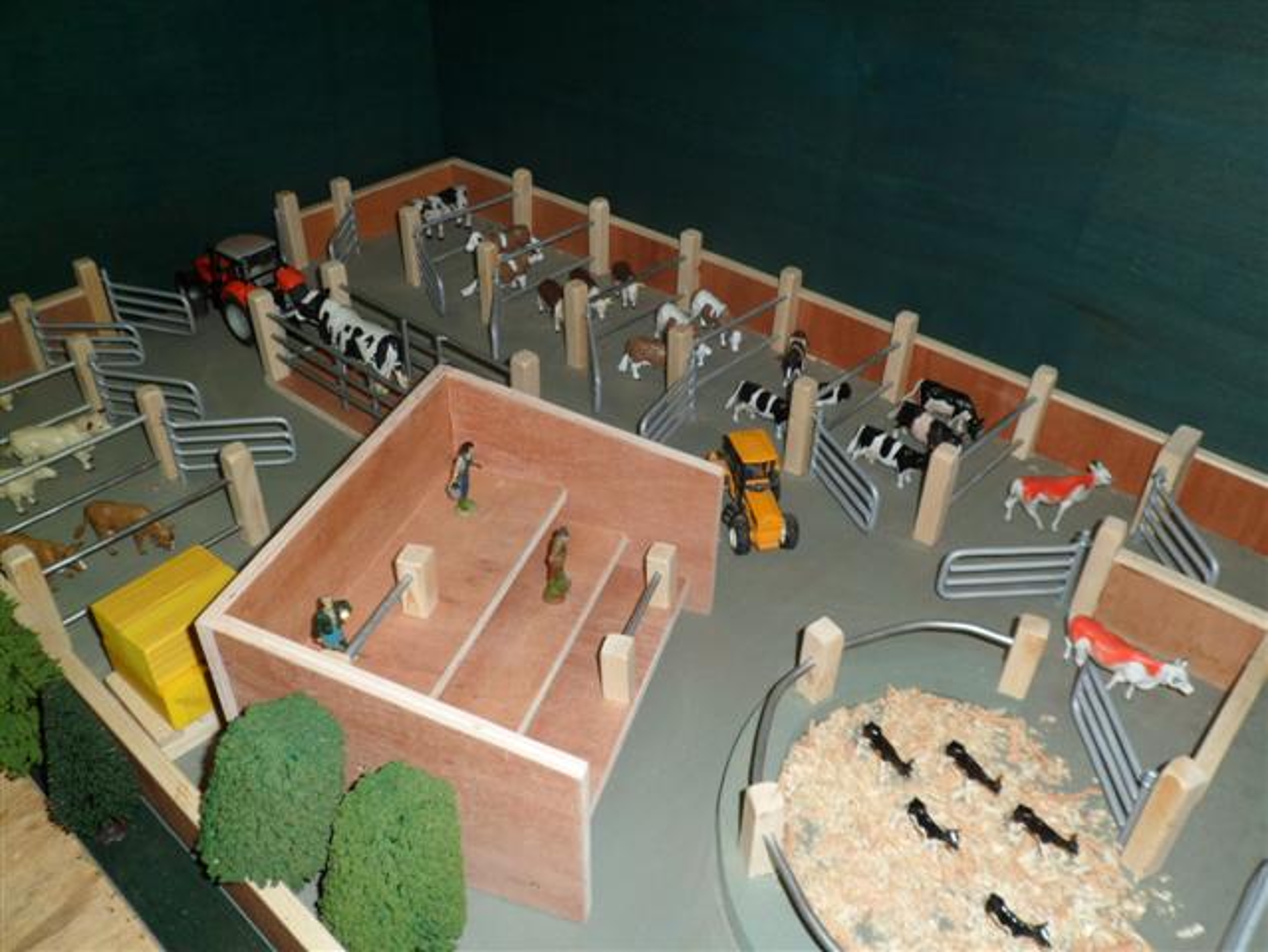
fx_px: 990
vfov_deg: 51.4
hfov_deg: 65.3
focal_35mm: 27
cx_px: 634
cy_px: 476
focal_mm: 4.9
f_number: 3.3
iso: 100
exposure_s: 1/45
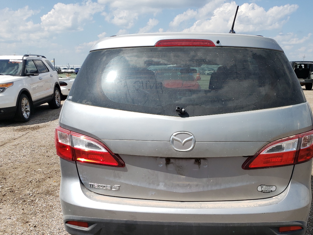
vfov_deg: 41.4
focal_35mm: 34
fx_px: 307
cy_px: 152
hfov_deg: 53.7
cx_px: 182
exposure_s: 1/5000
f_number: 1.5
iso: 50
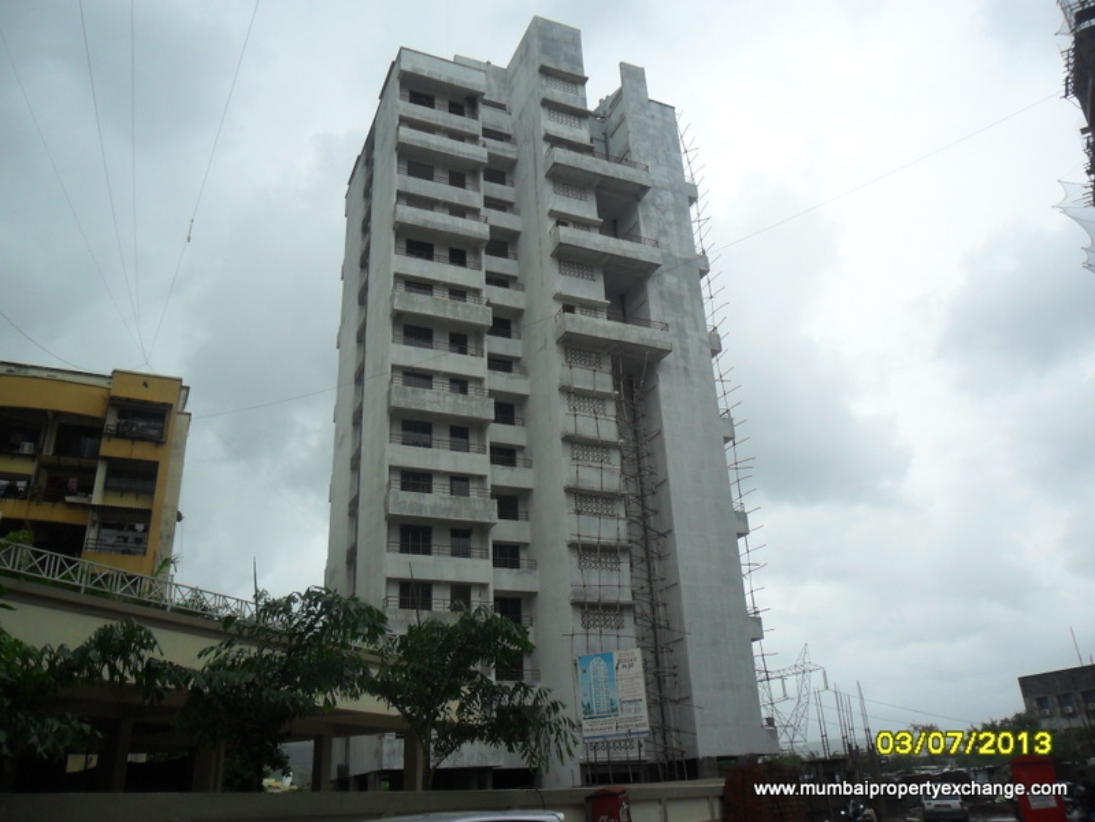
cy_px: 411
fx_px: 854
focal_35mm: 27
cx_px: 548
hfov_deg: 65.3
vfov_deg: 51.4
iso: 100
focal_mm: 4.9
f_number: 8.9
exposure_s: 1/180
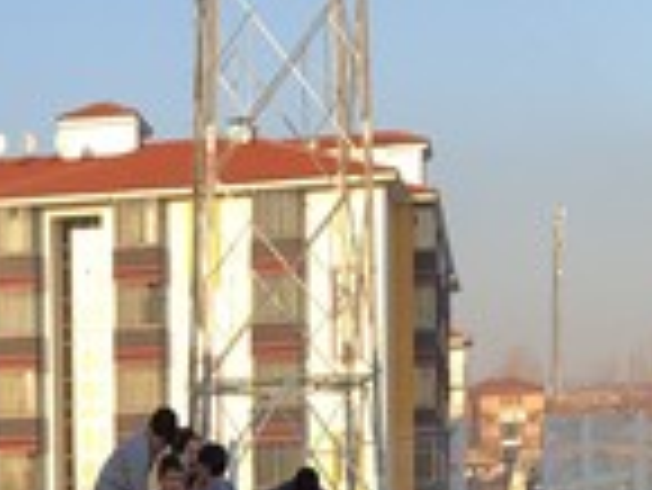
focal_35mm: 116
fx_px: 2187
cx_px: 67
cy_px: 796
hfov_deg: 16.7
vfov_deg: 12.0
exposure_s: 1/397
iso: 20
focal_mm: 4
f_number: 1.8
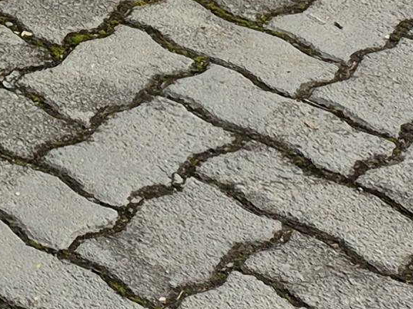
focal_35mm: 159
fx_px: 1897
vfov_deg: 8.3
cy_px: -506
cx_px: -795
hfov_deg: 9.8
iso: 25
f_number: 1.8
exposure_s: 1/499
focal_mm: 5.4
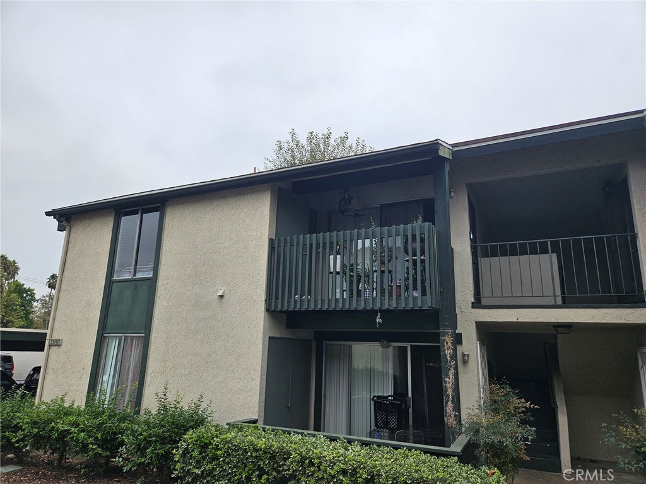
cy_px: 242
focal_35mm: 23
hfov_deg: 73.9
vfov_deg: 58.9
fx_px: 429
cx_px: 323
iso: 25
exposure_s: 1/559
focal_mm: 5.4
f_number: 1.8
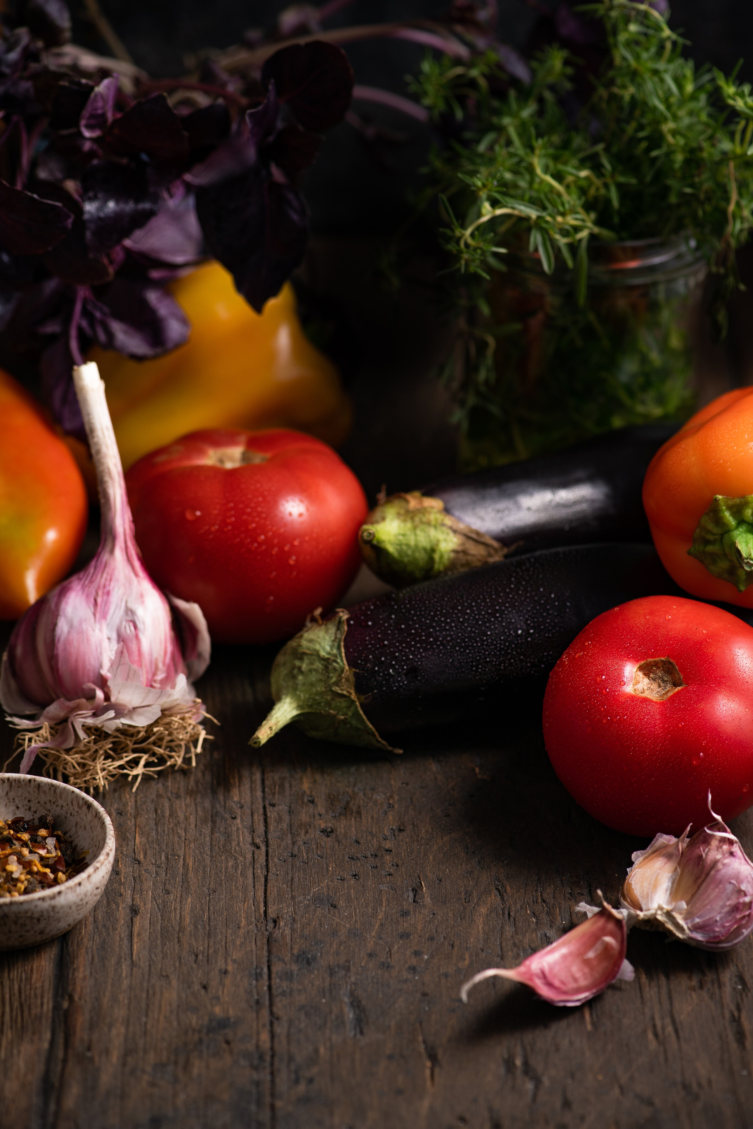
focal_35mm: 105
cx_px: 376
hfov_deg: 13.0
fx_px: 3294
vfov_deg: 19.5
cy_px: 564
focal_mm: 105
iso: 64
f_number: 8
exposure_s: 1/250
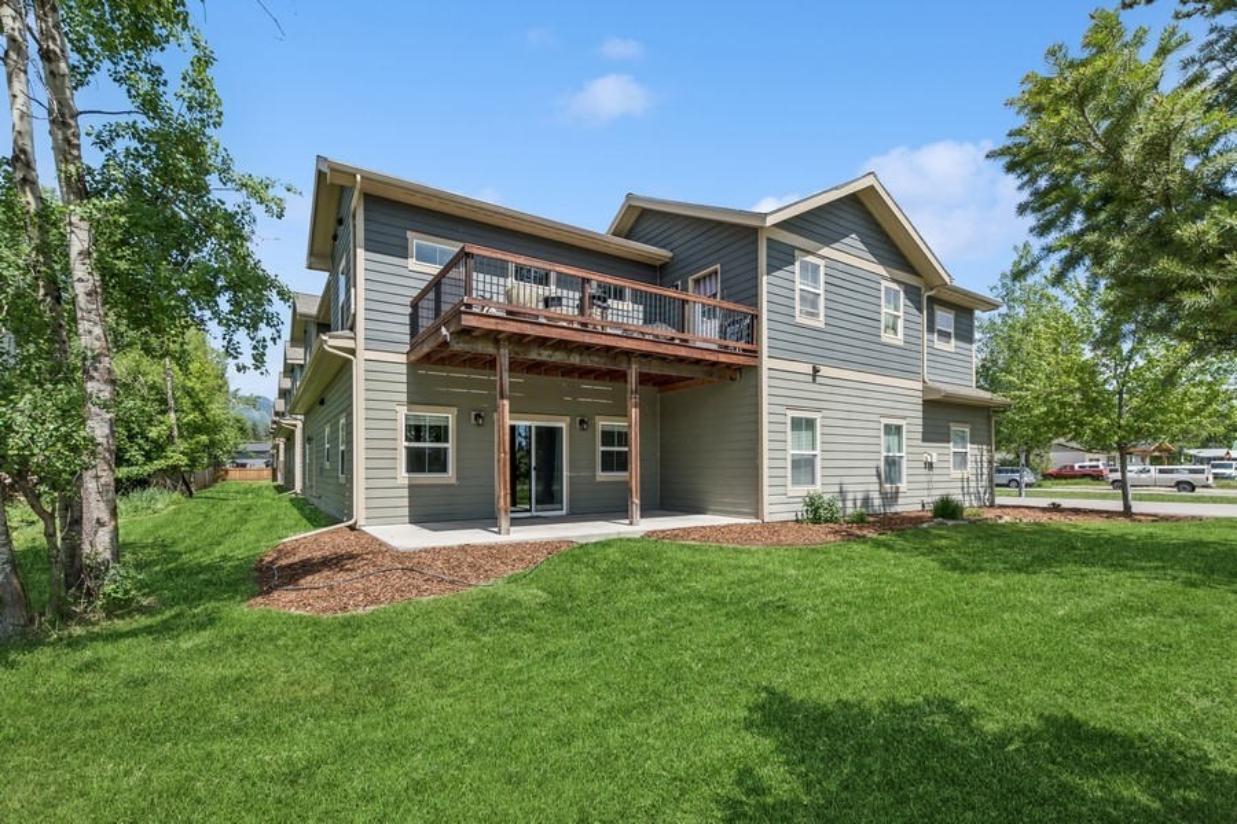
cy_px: 412
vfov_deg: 77.3
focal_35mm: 15
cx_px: 618
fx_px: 515
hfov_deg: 100.4
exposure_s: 1/400
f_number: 6.3
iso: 100
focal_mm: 10
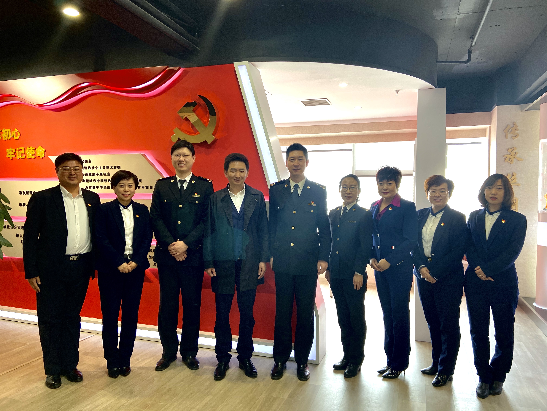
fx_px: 411
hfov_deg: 67.3
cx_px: 274
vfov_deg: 53.1
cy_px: 206
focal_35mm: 26
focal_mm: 4.25
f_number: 1.8
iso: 64
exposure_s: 1/100
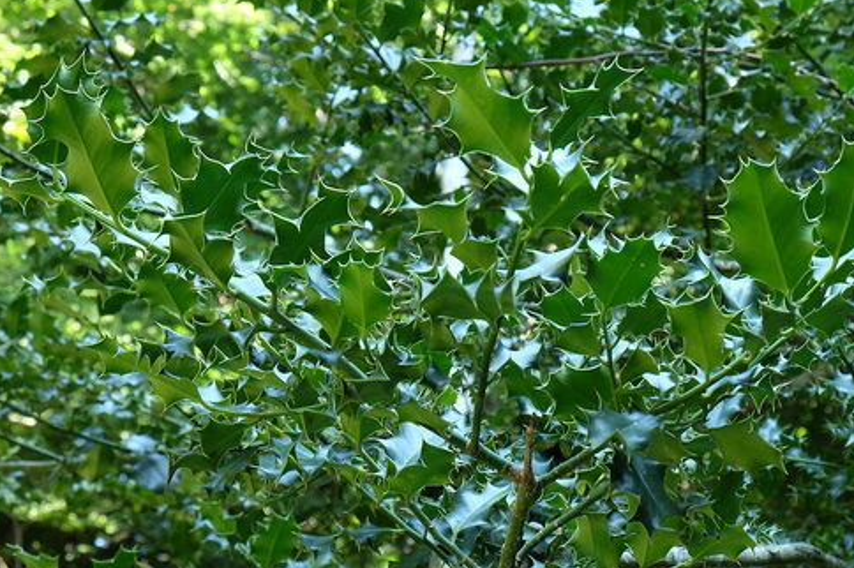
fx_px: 1588
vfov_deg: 20.3
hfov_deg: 30.0
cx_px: 494
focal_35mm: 67
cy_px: 302
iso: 1000
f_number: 8
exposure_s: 1/40
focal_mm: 35.8
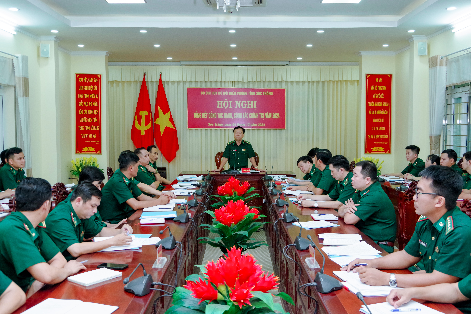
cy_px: 157
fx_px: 471
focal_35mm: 36
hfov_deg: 53.1
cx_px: 236
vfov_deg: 36.9
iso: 1600
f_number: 5.6
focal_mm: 24
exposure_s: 1/100
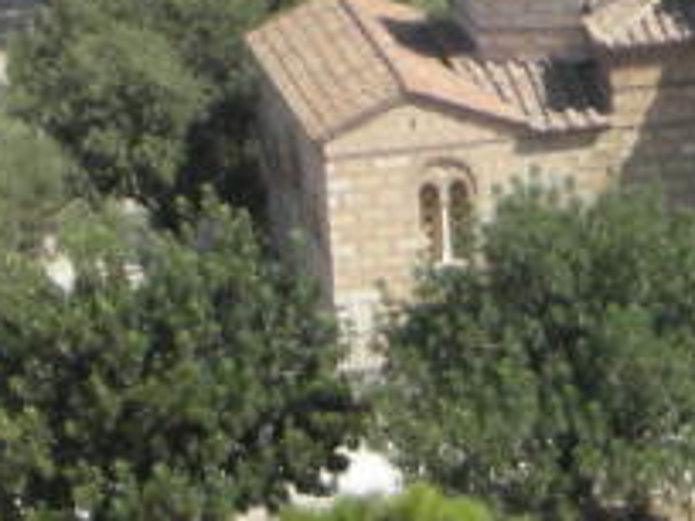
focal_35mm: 527
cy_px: -242
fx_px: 10581
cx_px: 770
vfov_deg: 2.8
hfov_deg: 3.8
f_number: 5.4
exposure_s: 1/184
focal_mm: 17.4
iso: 50
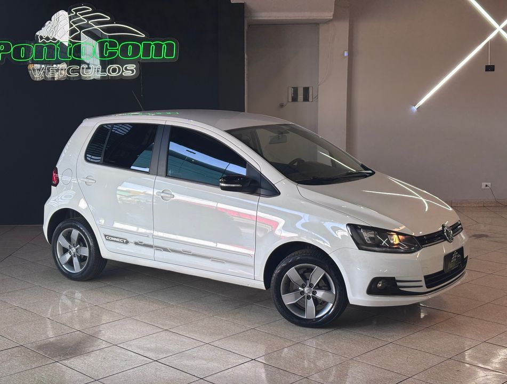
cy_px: 192
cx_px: 254
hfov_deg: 36.7
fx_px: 764
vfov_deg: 28.2
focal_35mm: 52
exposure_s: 1/60
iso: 32
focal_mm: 5.96
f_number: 1.6
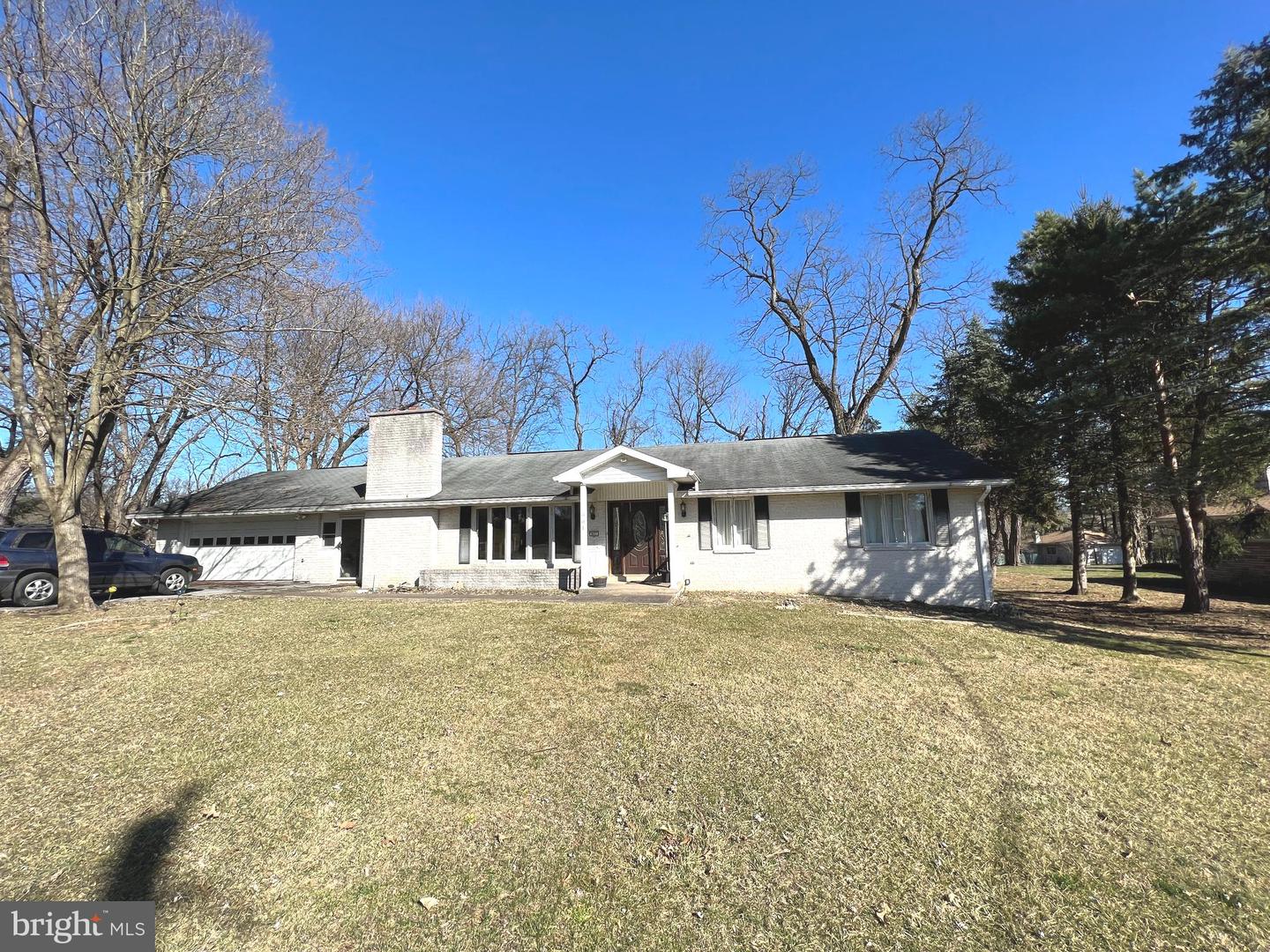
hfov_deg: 106.2
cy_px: 476
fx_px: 477
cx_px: 635
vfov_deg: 89.9
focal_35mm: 13
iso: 32
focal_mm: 1.57
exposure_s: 1/1783
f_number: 1.8
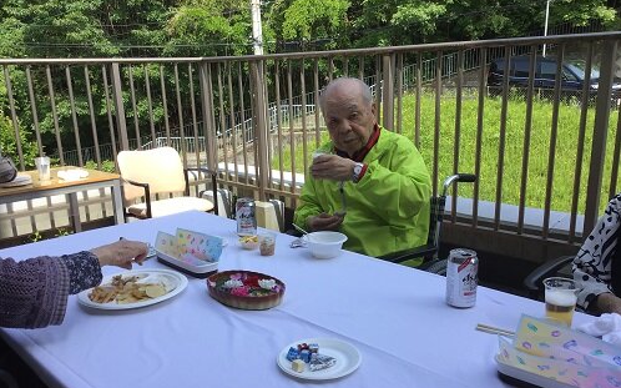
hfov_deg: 58.2
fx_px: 558
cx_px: 310
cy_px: 230
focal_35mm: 33
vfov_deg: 38.2
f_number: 2.4
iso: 25
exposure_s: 1/562
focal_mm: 3.3
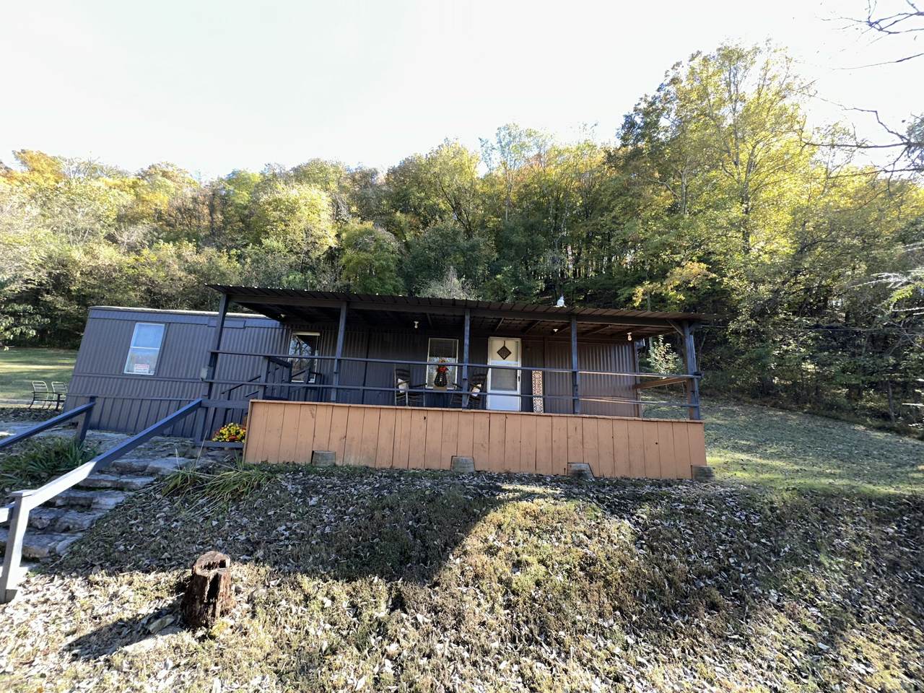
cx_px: 462
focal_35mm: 14
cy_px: 346
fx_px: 374
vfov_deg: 85.7
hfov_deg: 102.1
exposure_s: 1/154
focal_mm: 2.22
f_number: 2.2
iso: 32
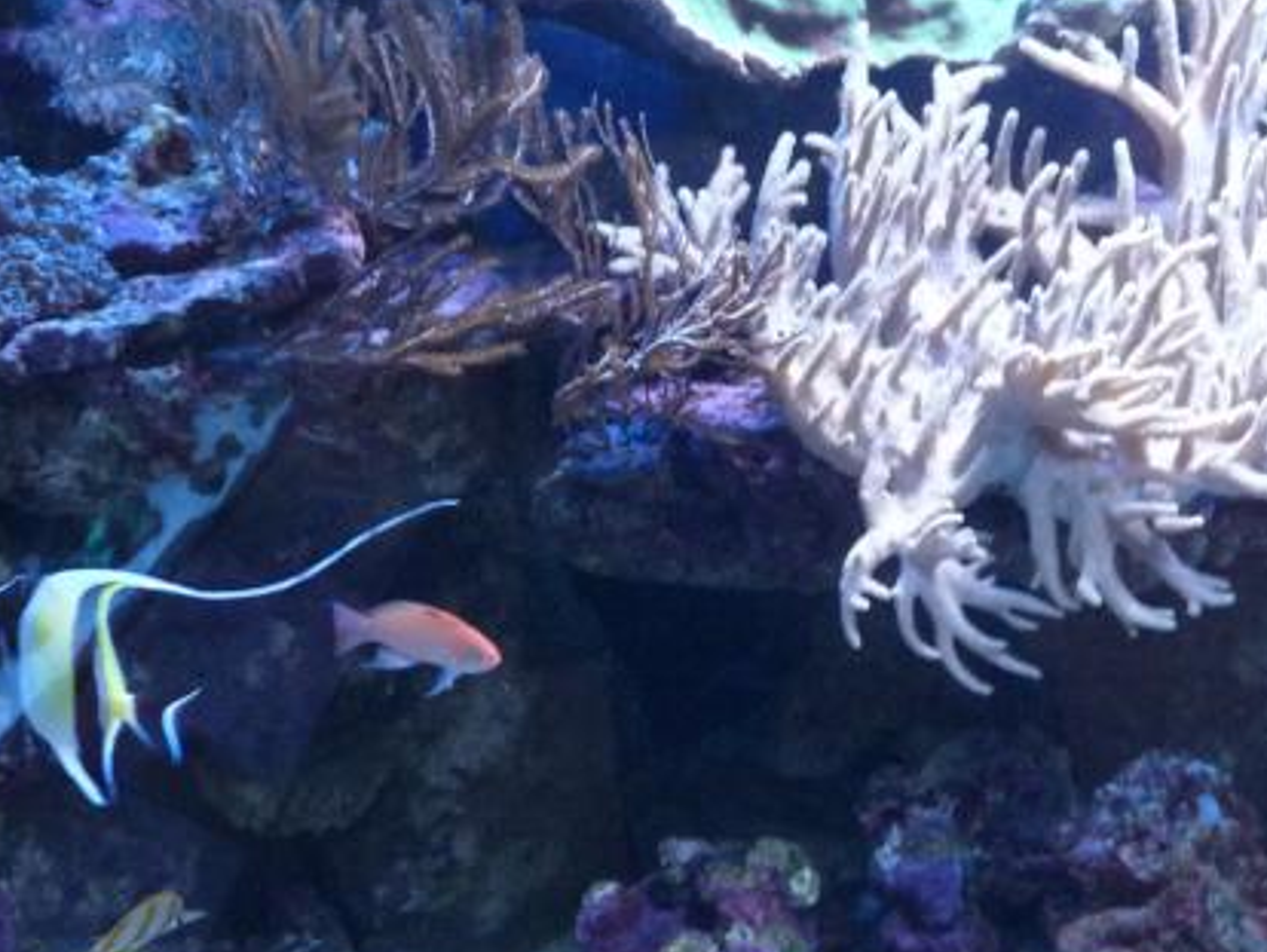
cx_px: 701
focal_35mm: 56
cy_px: 438
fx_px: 2051
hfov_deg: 34.3
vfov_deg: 26.1
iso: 400
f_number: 2.8
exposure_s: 1/30
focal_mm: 4.8
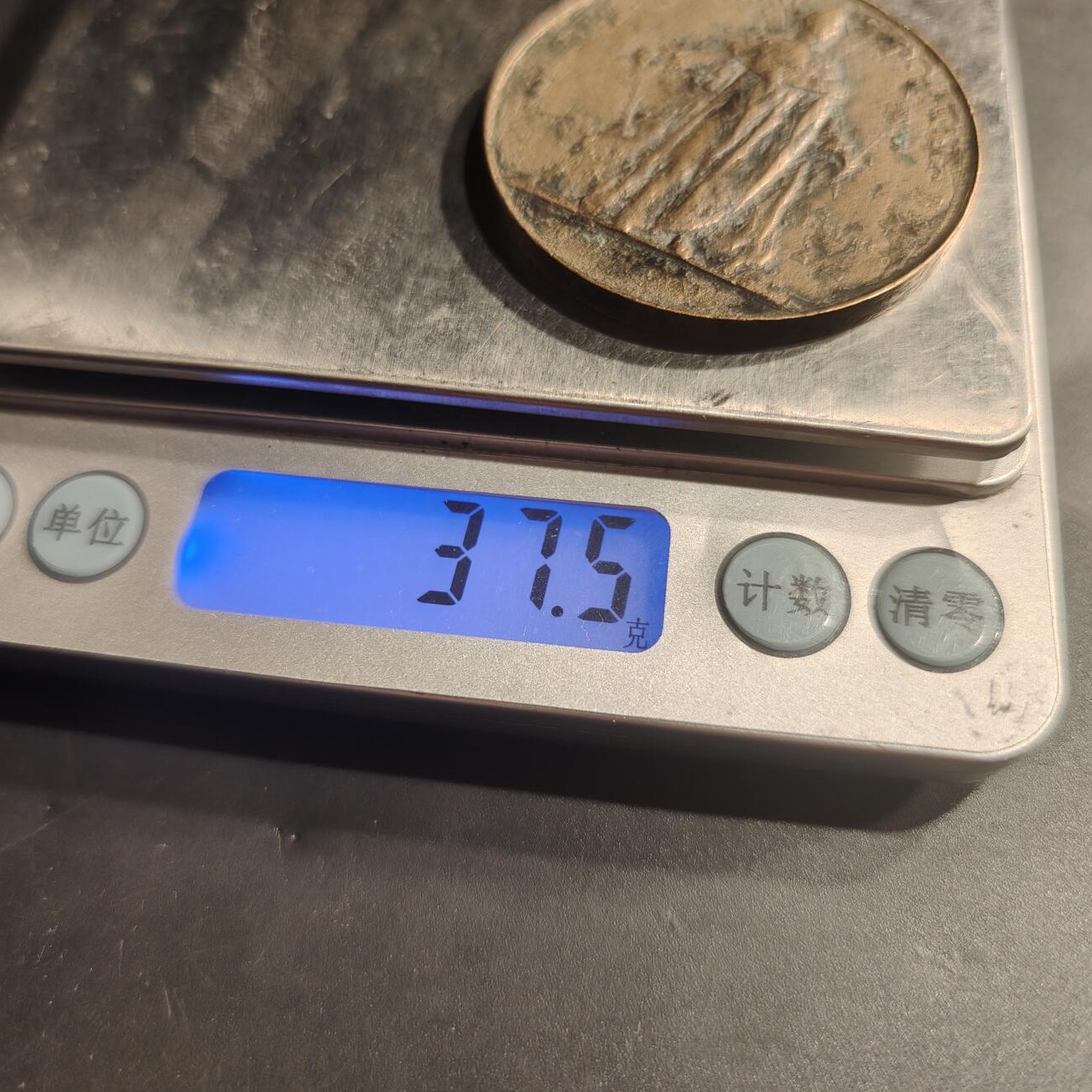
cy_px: 536
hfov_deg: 57.3
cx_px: 546
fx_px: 999
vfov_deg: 57.3
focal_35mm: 28
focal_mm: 6.06
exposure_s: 1/200
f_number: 1.6
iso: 200
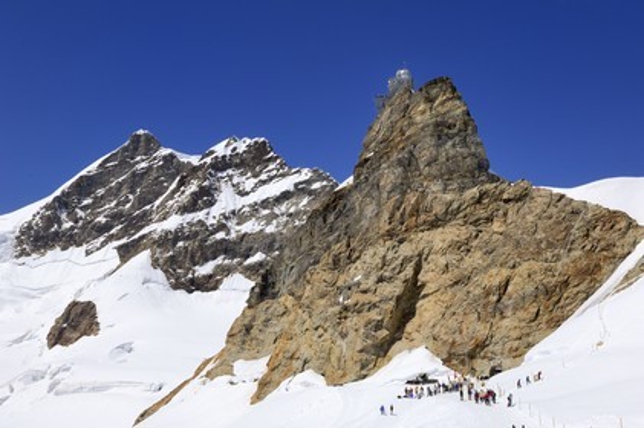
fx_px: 831
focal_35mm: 46
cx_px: 322
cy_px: 214
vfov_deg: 28.9
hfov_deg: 42.4
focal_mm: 31
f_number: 15
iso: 100
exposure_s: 1/160
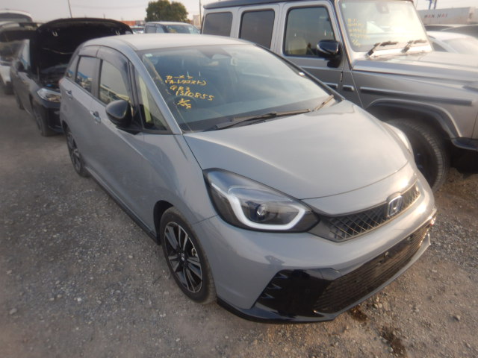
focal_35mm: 24
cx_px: 239
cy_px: 179
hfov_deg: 71.6
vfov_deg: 56.8
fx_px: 331
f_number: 2.8
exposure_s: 1/80
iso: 125
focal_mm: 4.3
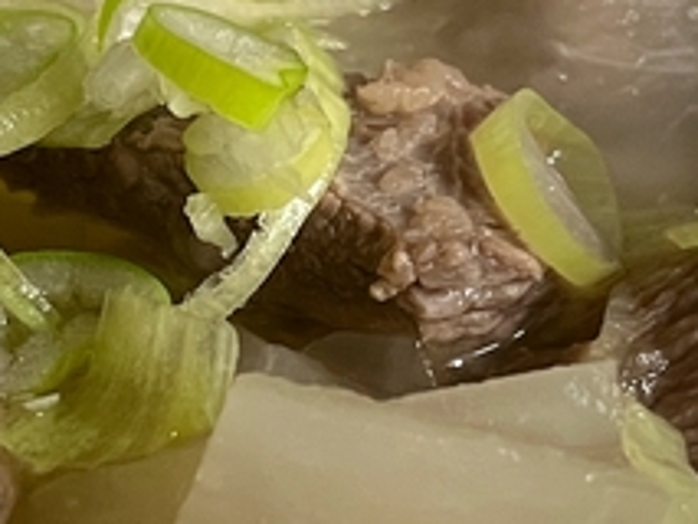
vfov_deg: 12.1
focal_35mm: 123
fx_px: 2482
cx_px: 144
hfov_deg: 15.9
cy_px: 311
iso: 320
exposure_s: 1/59
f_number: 1.5
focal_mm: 5.7
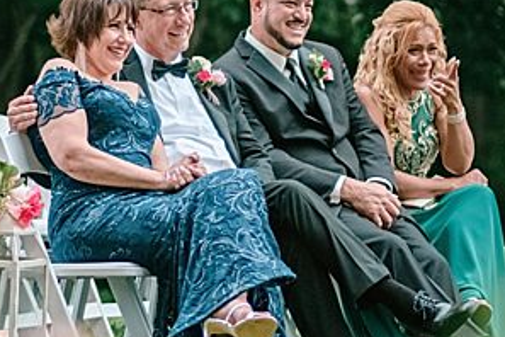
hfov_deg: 7.7
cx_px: 173
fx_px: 3773
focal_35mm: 269
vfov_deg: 5.1
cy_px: 20
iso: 1000
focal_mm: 85
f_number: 1.8
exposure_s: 1/500
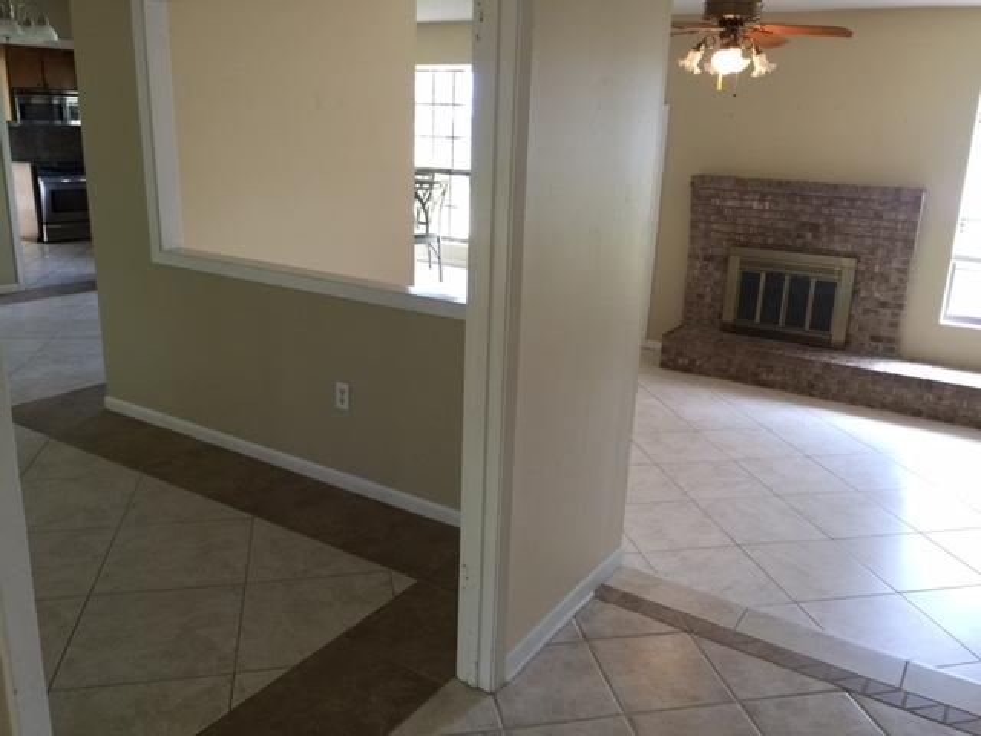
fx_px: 822
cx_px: 490
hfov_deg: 61.7
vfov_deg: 48.2
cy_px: 368
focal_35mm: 29
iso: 40
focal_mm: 4.15
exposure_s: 1/15
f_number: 2.2
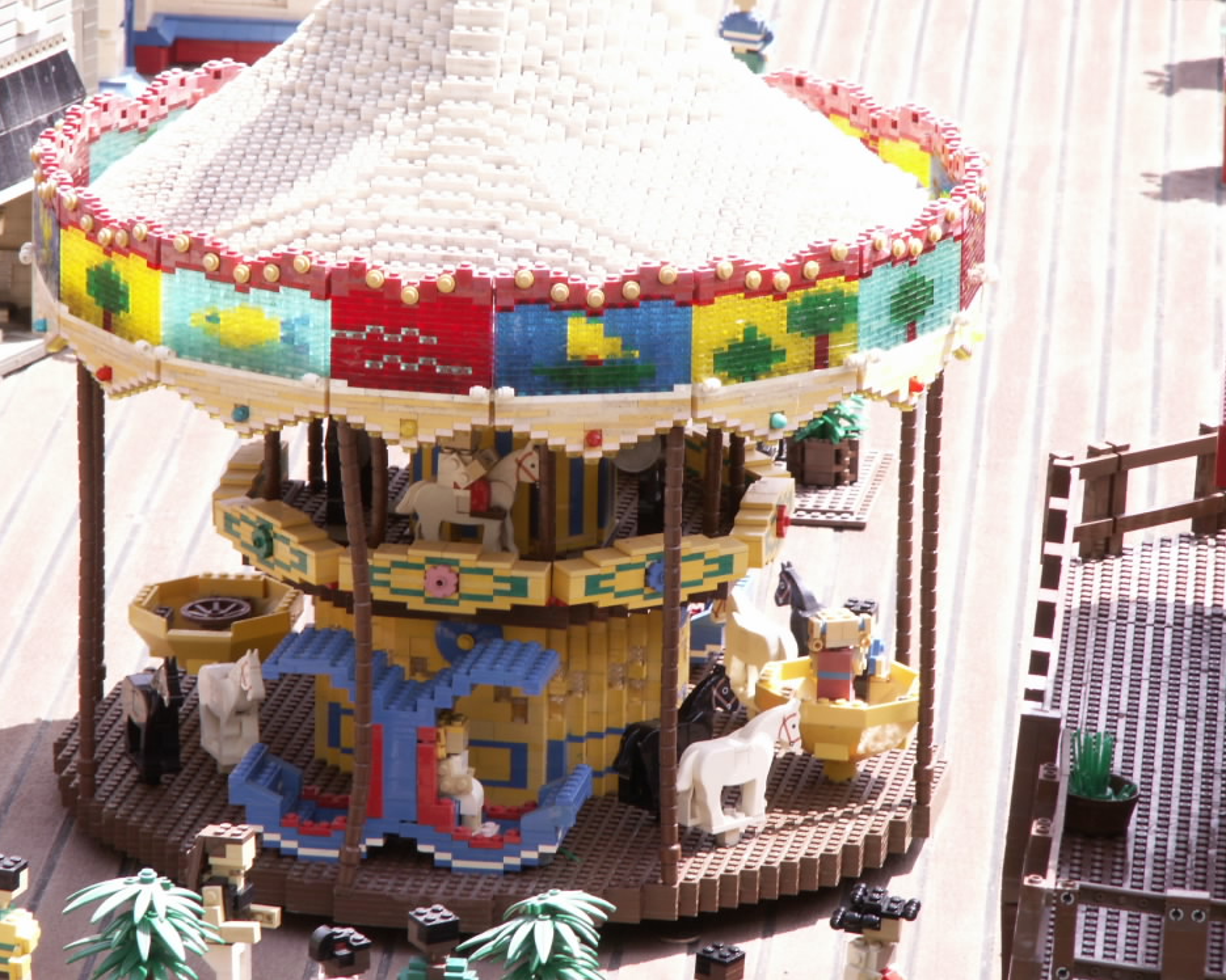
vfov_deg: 7.3
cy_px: 490
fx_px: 7692
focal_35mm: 212
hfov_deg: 9.1
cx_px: 603
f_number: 5.6
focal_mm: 33.23
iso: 50
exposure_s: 1/100
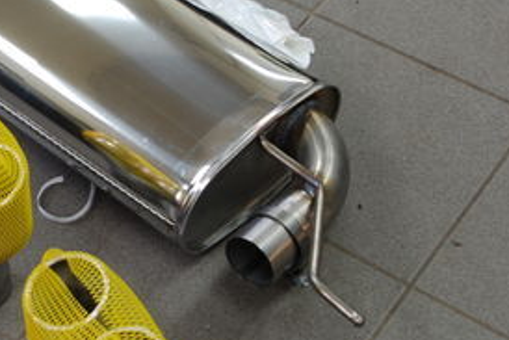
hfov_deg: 19.2
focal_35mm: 105
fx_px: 1485
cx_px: 76
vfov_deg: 13.0
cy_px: 124
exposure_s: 1/20
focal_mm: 30
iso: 200
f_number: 5.6
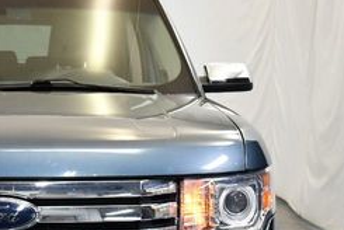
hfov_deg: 21.1
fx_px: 899
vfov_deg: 14.5
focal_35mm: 94
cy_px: 183
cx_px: 17
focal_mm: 18
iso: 900
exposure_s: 1/125
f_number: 3.5
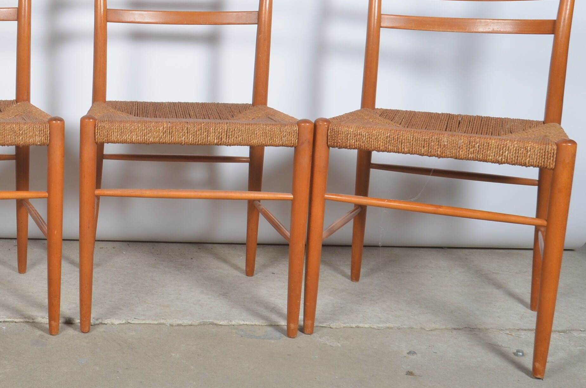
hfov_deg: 31.5
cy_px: 119
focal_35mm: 60
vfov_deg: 22.4
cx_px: 33
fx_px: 975
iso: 100
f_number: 11
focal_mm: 20
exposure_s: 1/125
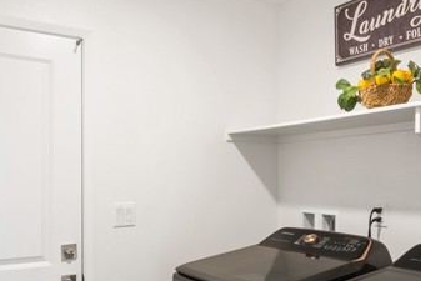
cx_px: 216
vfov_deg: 34.8
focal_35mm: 38
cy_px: 180
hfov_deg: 50.7
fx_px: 445
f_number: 22
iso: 40
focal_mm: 20
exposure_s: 30
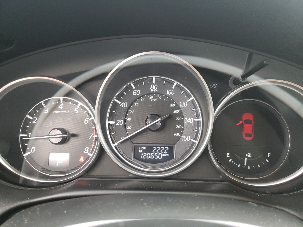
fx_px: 228
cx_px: 152
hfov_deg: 67.3
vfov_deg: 53.1
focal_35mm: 26
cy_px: 114
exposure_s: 1/60.2
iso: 213
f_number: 1.5
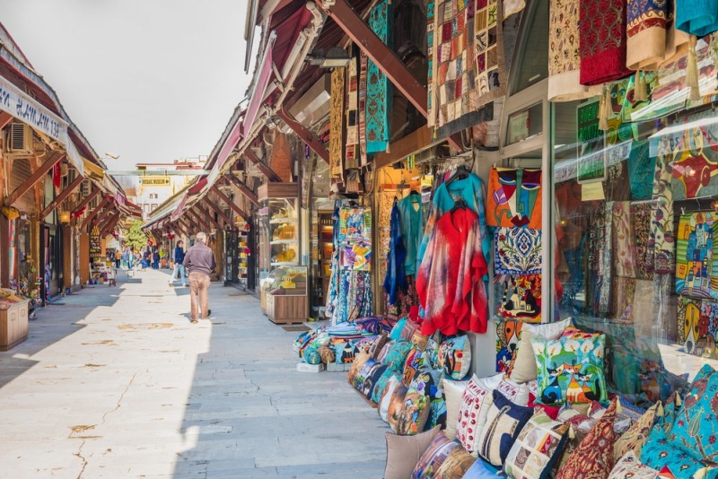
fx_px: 878
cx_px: 359
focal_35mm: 44
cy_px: 240
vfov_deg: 30.5
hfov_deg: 44.5
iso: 100
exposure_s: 1/50
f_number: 6.3
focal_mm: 44
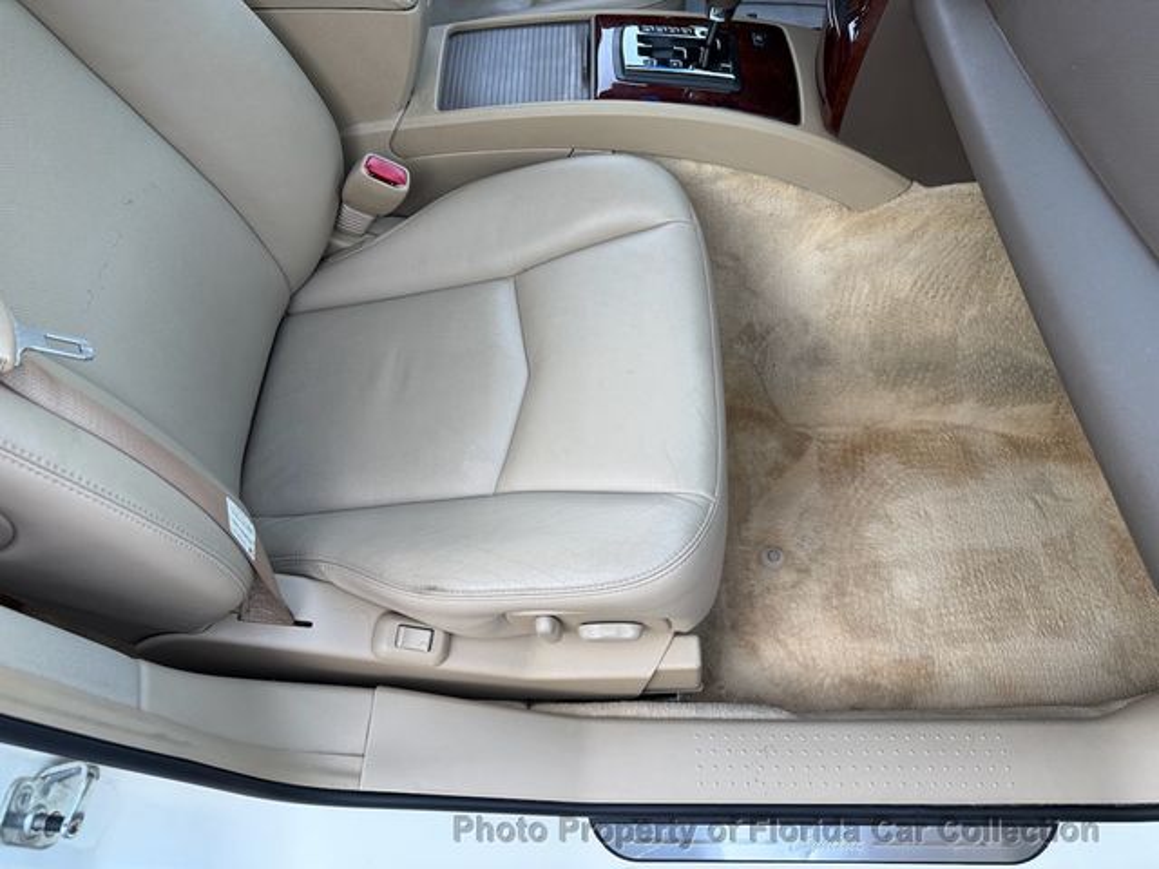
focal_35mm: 24
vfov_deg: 56.8
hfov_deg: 71.6
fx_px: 804
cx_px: 580
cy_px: 434
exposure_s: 1/129
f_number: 1.78
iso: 80
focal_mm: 6.76
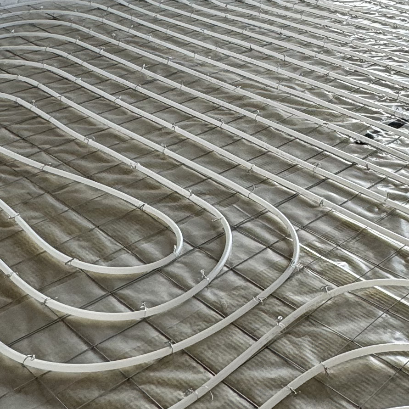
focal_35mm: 56
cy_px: 73
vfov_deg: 29.7
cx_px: 327
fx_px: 749
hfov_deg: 29.9
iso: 40
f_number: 2.2
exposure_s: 1/193
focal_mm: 2.22
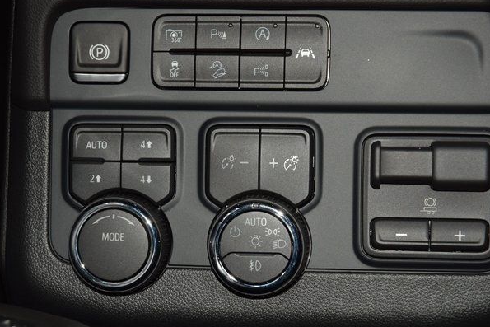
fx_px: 1538
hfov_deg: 18.1
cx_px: 243
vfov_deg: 12.1
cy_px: 167
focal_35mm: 113
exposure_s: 1/125
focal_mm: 70
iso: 100
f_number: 8
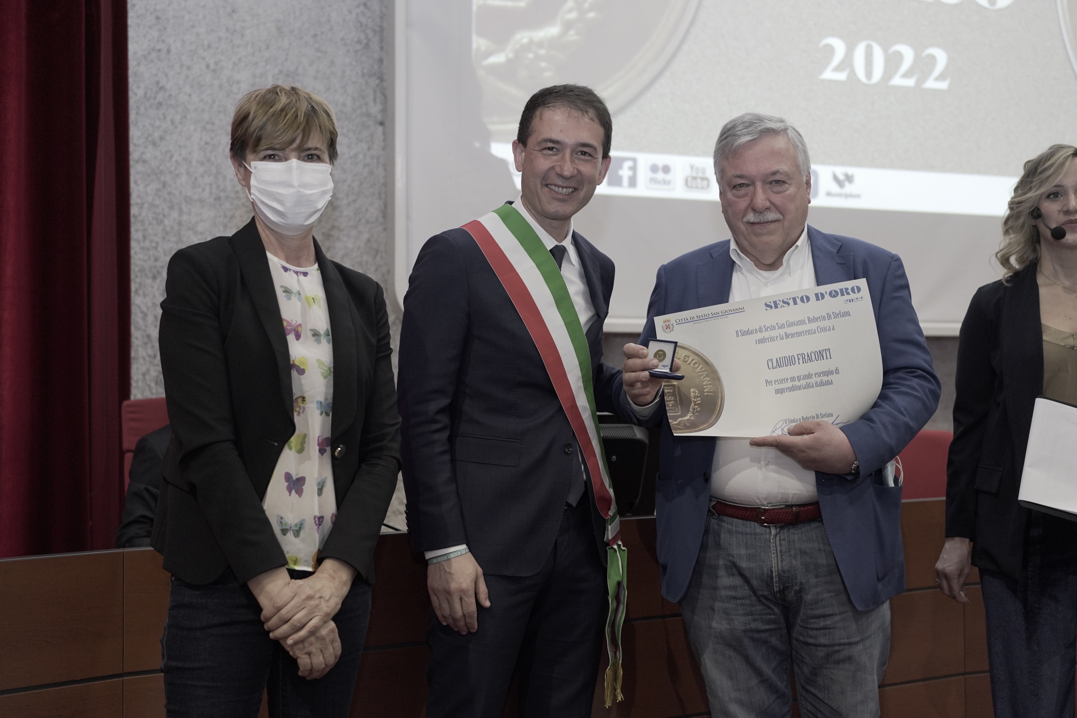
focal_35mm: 40
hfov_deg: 48.5
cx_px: 538
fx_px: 1197
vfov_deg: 33.4
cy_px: 359
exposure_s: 1/125
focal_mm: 40
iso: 3200
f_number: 3.2
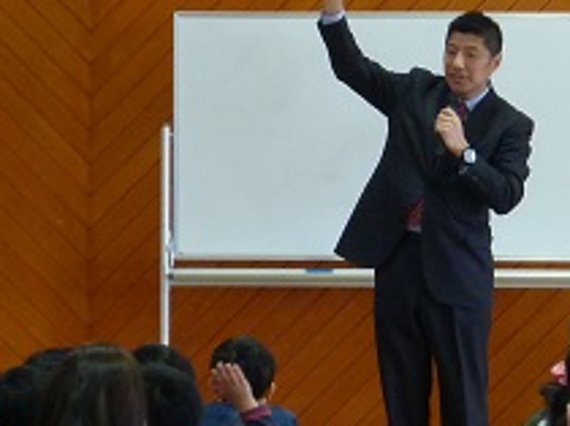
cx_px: 398
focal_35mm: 248
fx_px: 4079
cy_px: 91
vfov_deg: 6.0
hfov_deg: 8.0
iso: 250
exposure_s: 1/60
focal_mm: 13.3
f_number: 4.2
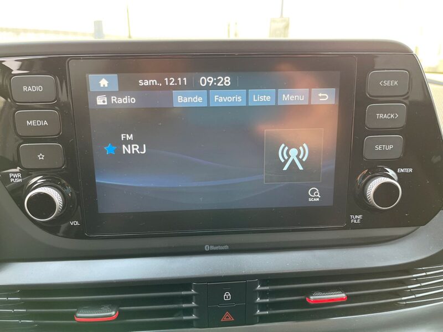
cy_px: 166
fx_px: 333
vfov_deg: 53.1
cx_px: 222
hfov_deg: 67.3
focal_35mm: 26
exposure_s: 1/103
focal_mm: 5.1
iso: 125
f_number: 1.6
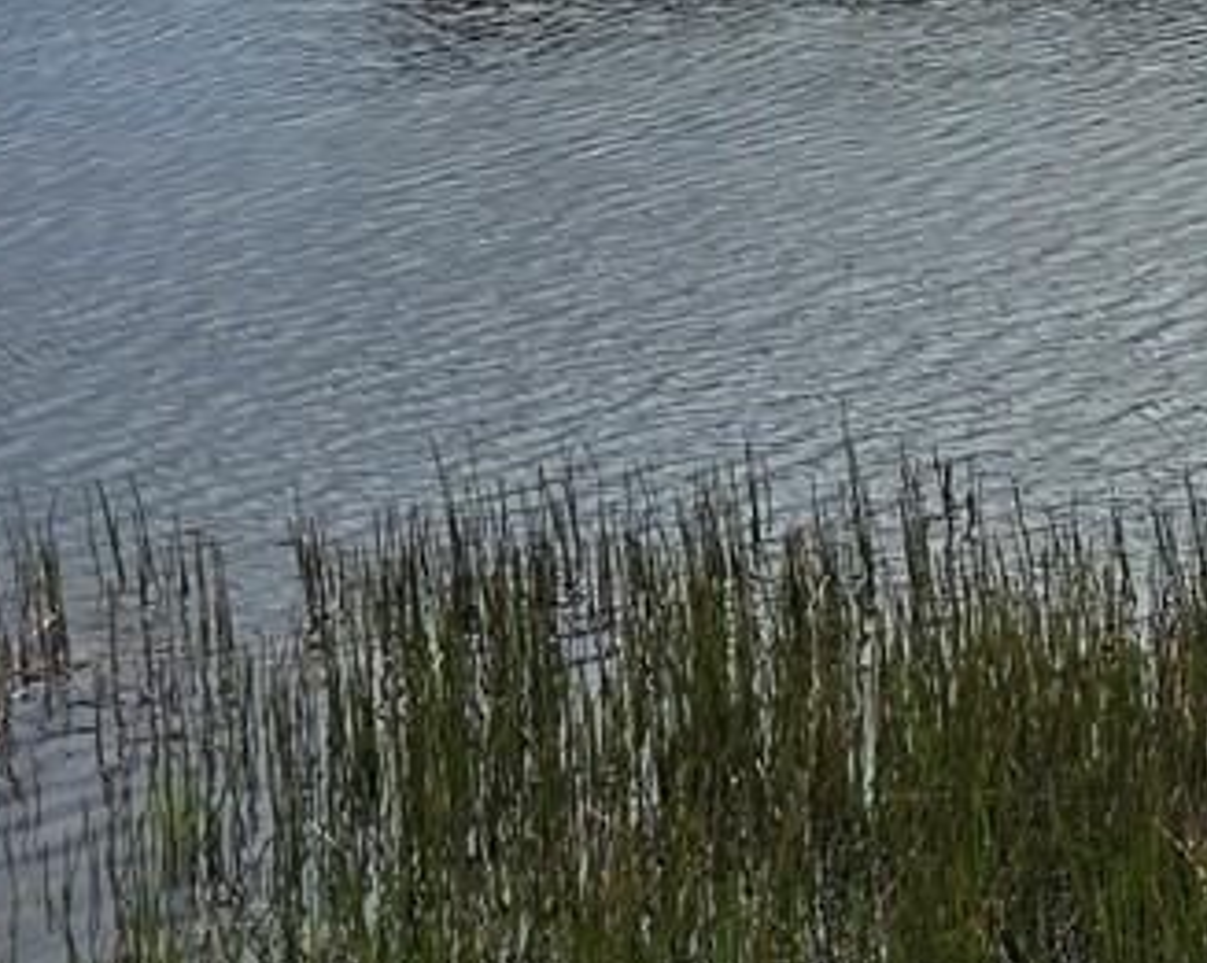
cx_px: 2783
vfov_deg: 13.6
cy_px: -162
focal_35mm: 110
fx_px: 3926
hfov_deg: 13.5
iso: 40
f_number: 1.7
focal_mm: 6.3
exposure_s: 1/7944
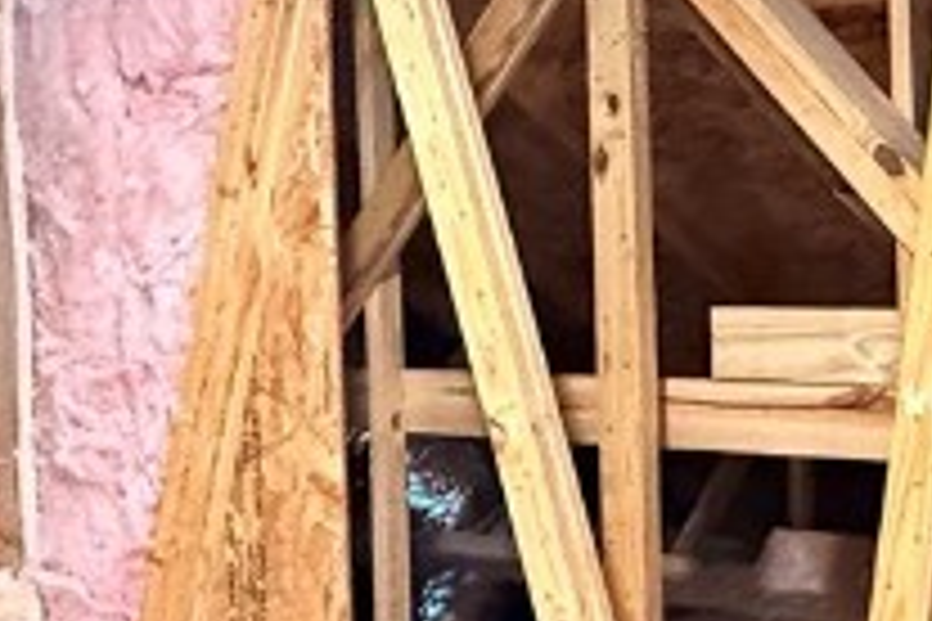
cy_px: 302
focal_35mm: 72
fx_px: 1864
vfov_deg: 18.9
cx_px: 455
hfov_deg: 28.1
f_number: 2.2
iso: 1000
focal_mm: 2.22
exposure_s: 1/60
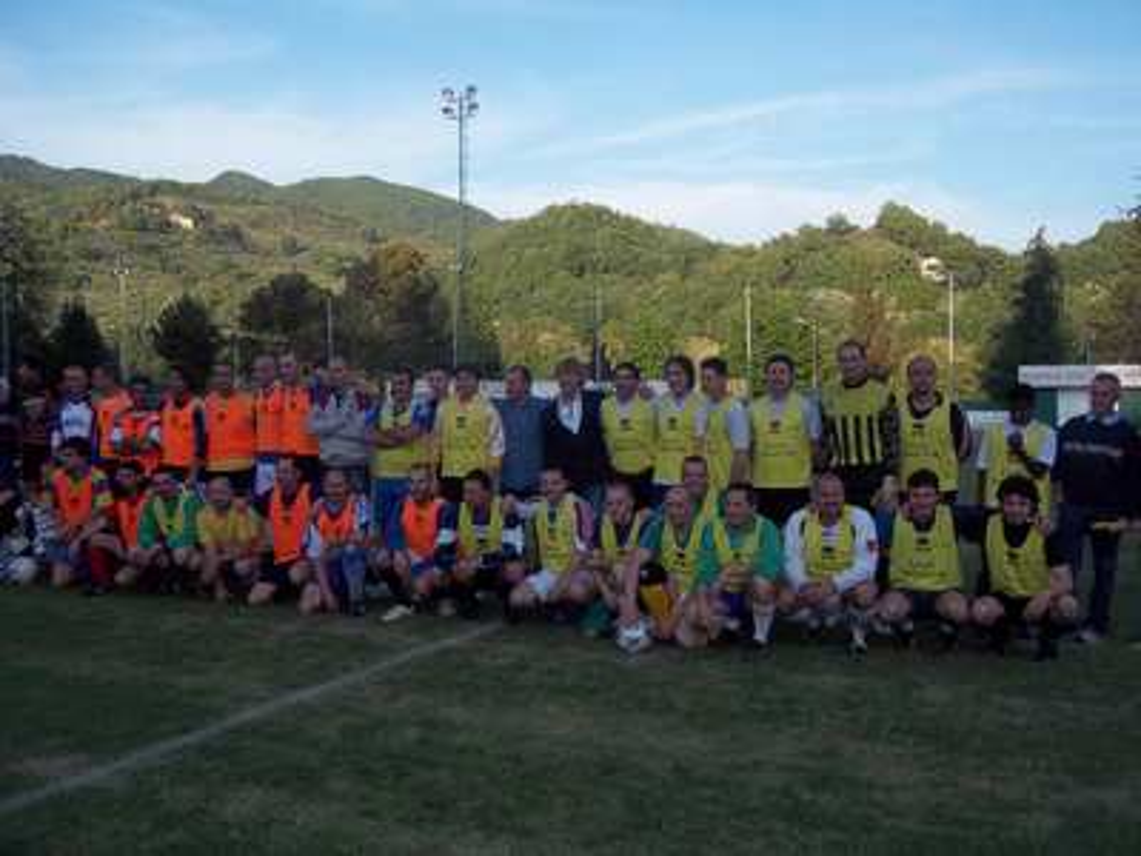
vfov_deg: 39.7
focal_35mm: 36
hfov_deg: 51.4
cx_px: 570
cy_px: 428
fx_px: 1187
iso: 160
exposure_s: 1/1000
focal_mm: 6.5
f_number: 3.1
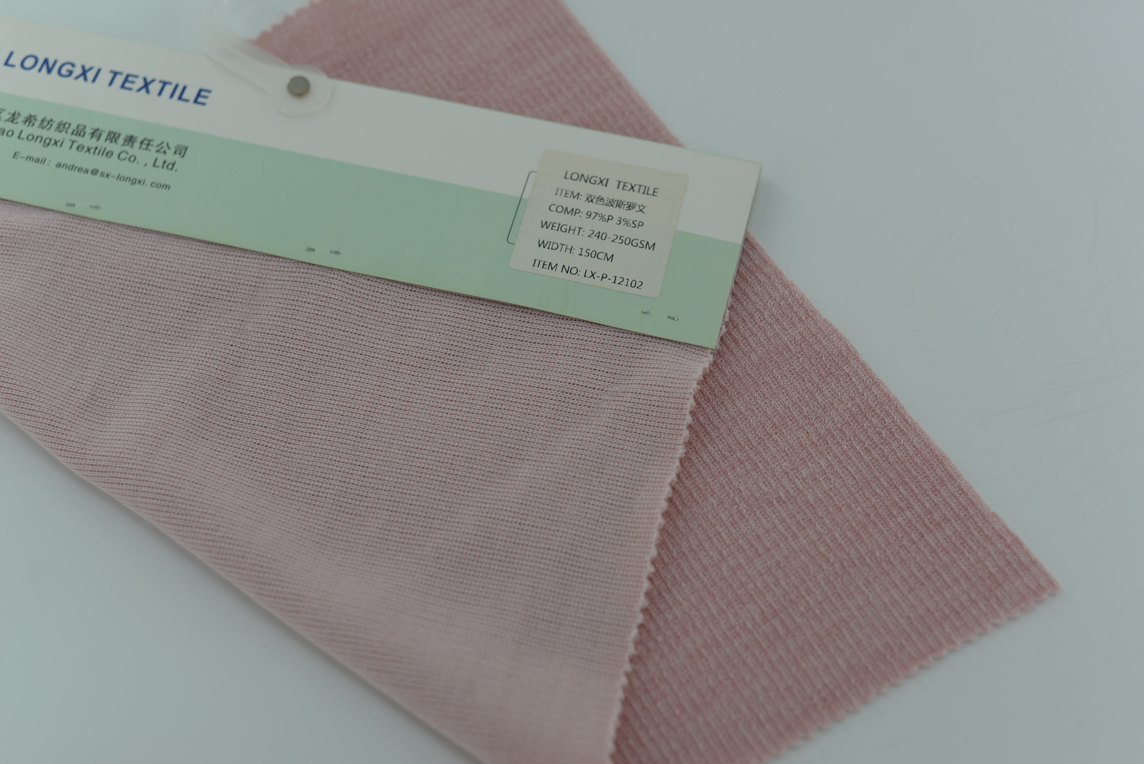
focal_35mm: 50
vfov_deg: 27.0
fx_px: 1589
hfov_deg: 39.6
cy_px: 382
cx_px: 572
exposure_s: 1/320
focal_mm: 50
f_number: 3.5
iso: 100
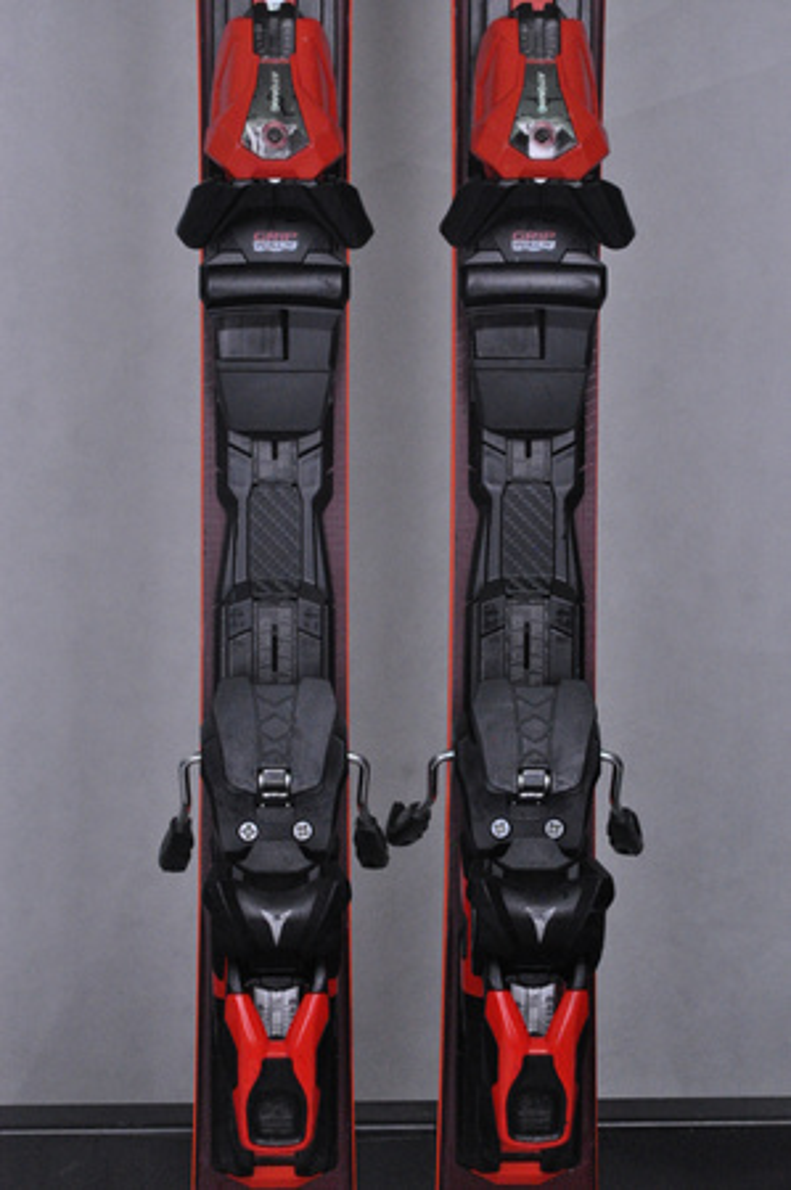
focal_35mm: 105
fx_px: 3468
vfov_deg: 19.5
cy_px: 595
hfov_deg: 13.0
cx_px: 396
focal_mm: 70
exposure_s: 1/125
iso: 3200
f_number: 9.5
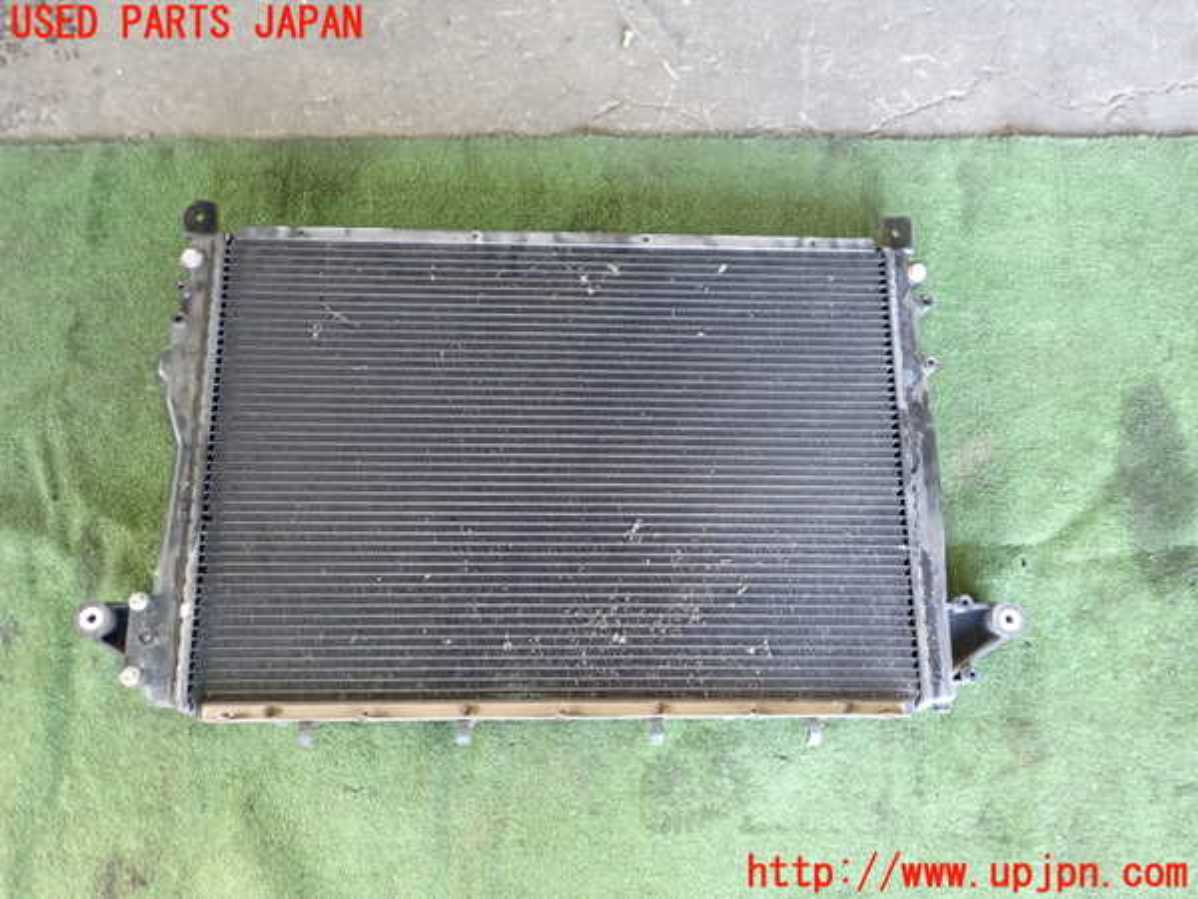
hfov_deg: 60.0
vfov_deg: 46.8
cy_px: 450
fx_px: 1038
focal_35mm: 30
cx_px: 599
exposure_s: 1/30
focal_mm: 5.4
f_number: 2.3
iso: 400
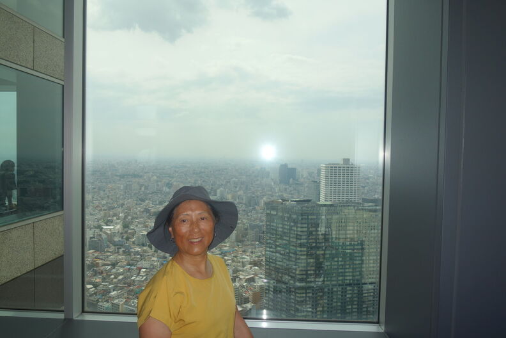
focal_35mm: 28
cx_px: 253
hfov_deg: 65.5
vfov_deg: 46.4
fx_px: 394
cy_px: 169
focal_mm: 10.4
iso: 125
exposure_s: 1/800
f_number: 4
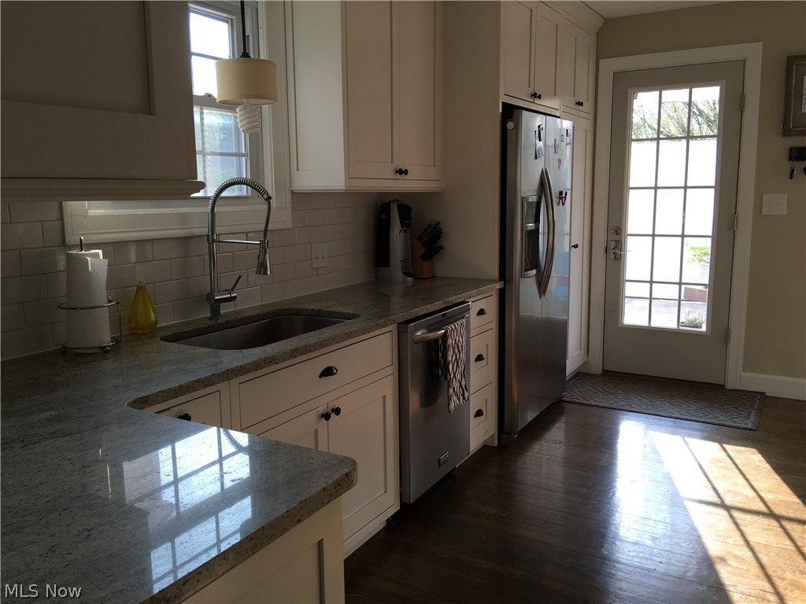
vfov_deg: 48.2
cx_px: 403
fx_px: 675
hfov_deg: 61.7
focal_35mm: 29
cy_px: 302
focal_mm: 4.15
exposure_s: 1/60
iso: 25
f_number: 2.2
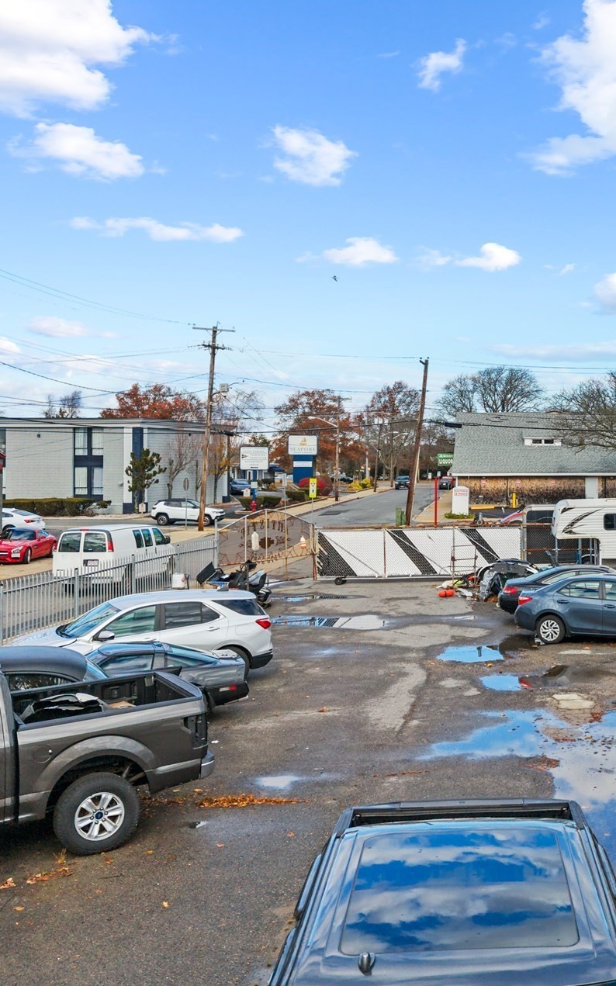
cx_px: 552
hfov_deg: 29.9
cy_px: 455
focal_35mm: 41
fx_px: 1102
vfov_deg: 48.2
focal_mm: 8.67
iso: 240
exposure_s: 1/4000
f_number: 1.8
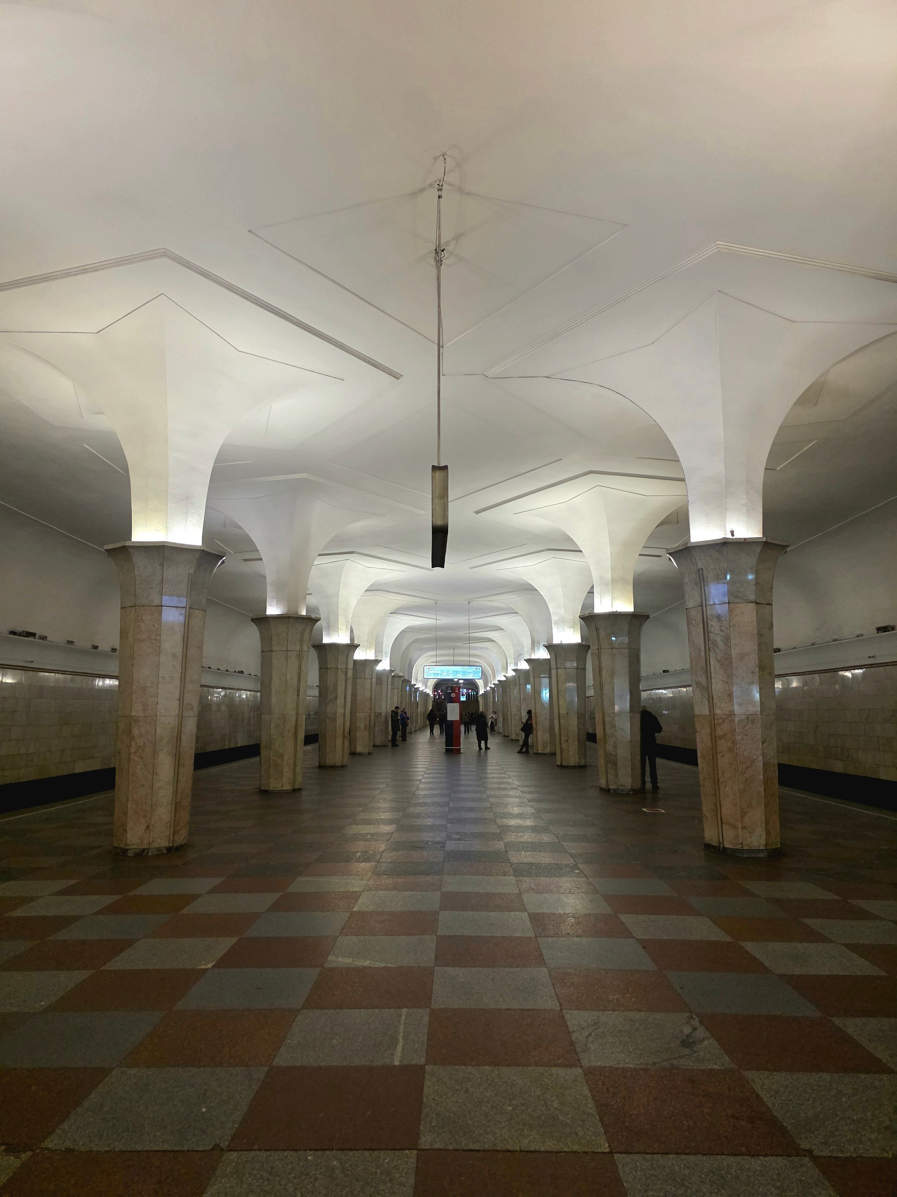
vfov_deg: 73.9
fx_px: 795
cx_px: 448
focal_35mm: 23
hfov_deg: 58.9
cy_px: 598
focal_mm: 6.3
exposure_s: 1/101
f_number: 1.7
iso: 400
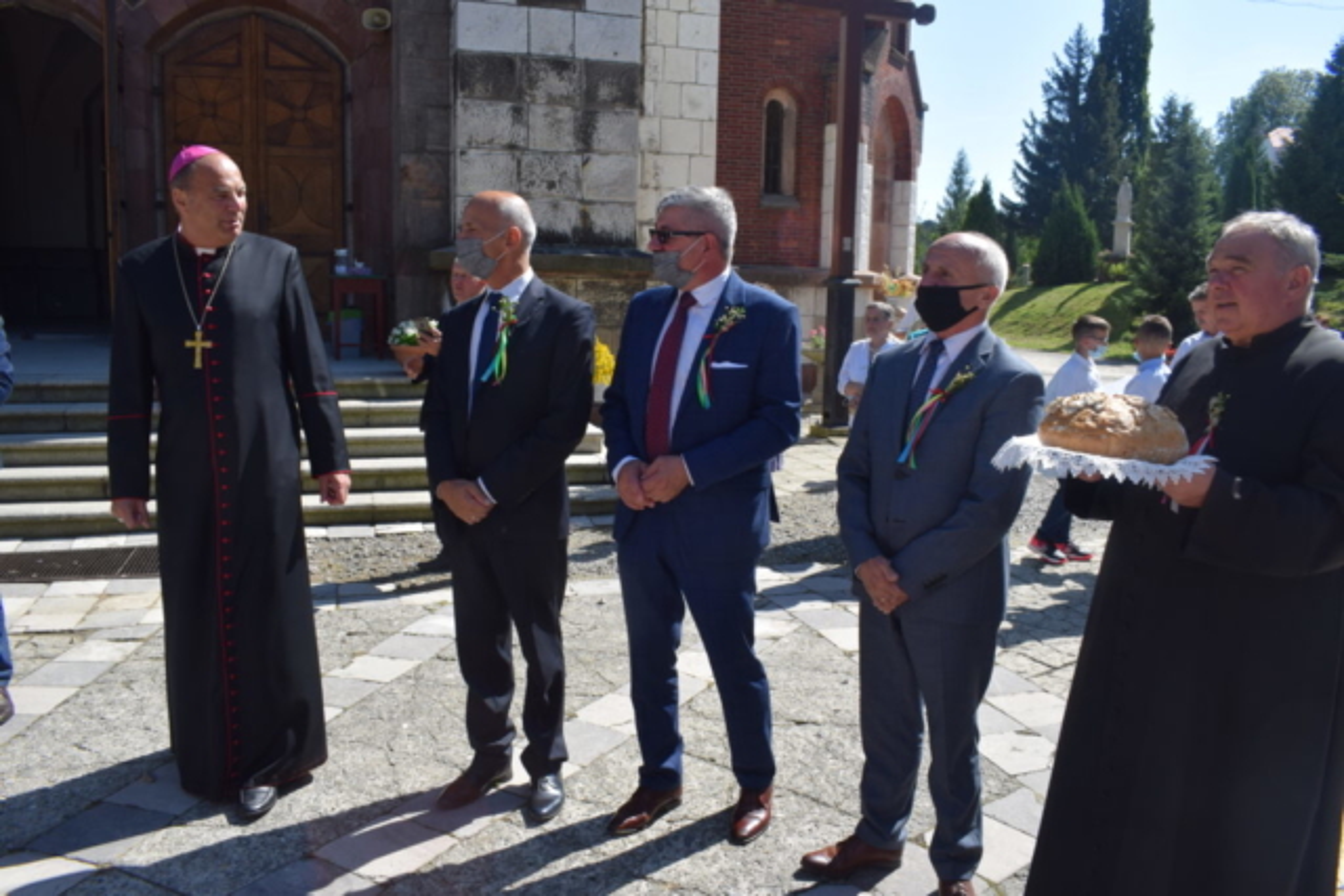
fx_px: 1008
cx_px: 672
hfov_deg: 67.4
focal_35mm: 27
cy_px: 448
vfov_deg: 48.0
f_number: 9
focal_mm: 18
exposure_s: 1/320
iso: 200
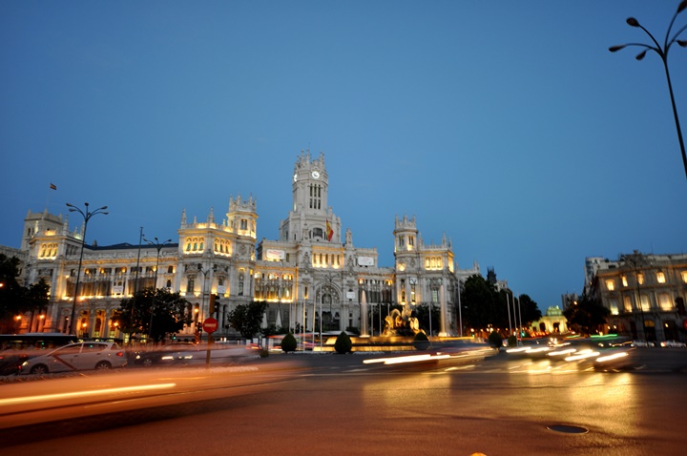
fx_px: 457
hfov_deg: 73.8
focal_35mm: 24
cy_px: 228
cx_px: 344
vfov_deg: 53.0
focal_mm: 16
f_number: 5
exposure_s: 1/2
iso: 200
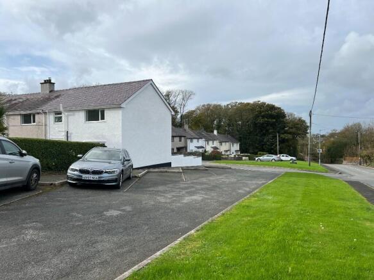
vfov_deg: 53.0
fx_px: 281
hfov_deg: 67.3
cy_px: 140
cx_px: 187
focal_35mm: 26
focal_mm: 5.7
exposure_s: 1/2841
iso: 50
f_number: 1.5
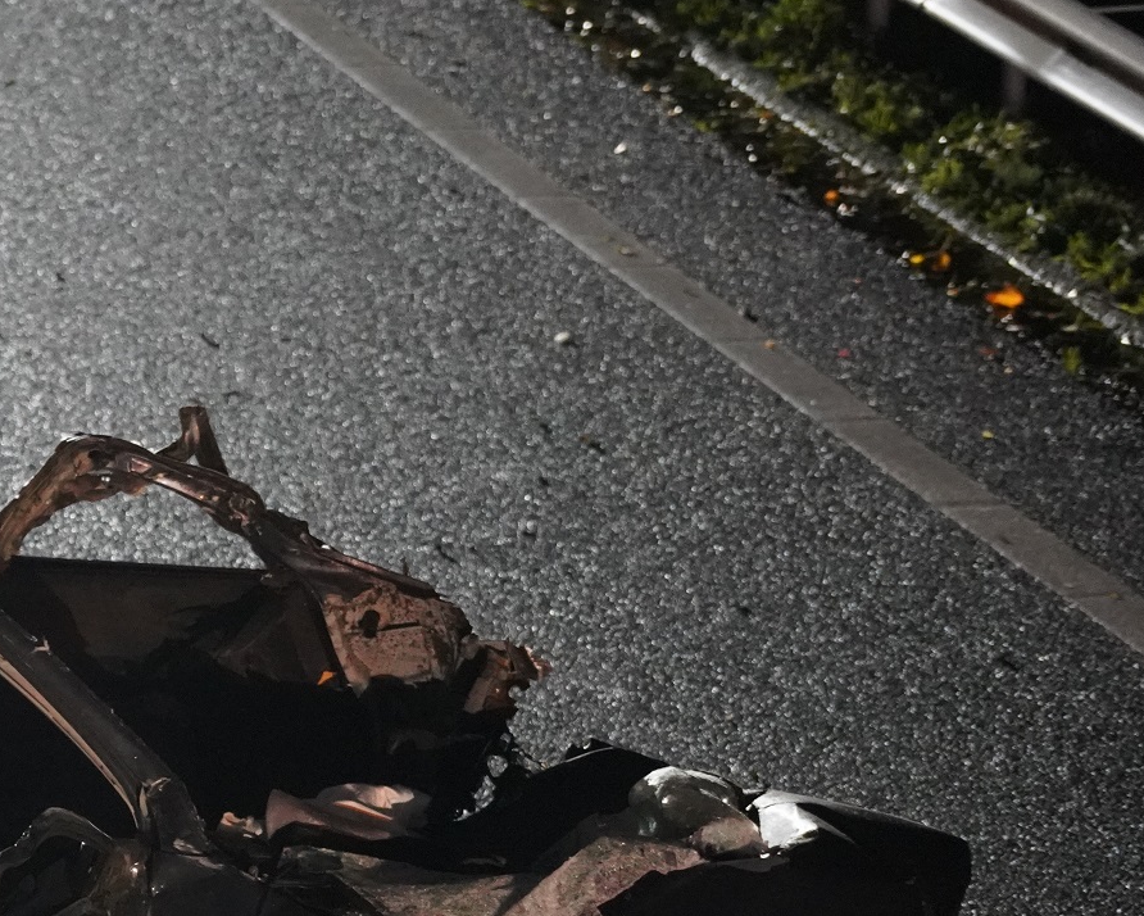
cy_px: 795
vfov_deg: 5.1
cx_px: -68
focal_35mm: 303
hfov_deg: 6.4
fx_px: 10261
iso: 12800
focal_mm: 150
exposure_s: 1/10
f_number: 4
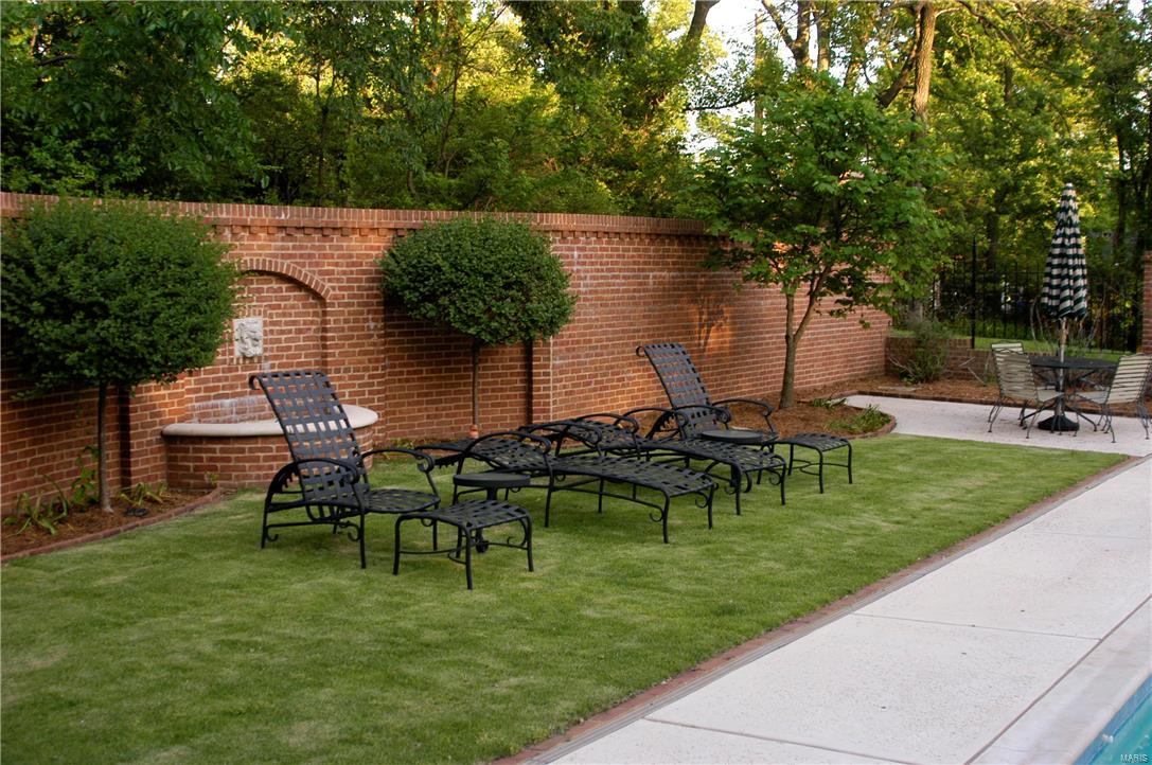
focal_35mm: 42
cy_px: 382
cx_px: 576
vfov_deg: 31.8
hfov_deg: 46.4
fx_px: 1342
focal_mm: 28
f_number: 4.5
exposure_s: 1/80
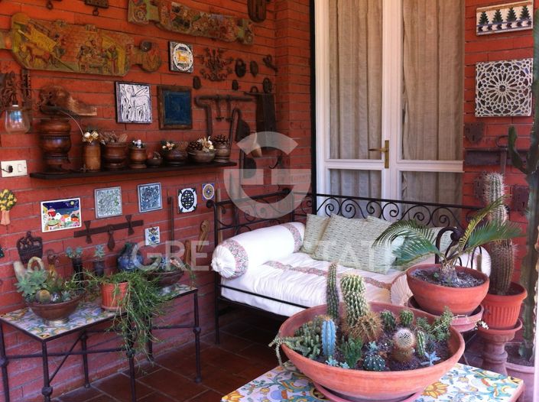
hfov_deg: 52.7
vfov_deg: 40.6
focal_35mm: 35
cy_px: 201
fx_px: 544
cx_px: 270
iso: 100
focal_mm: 3.85
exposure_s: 1/60
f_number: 2.8
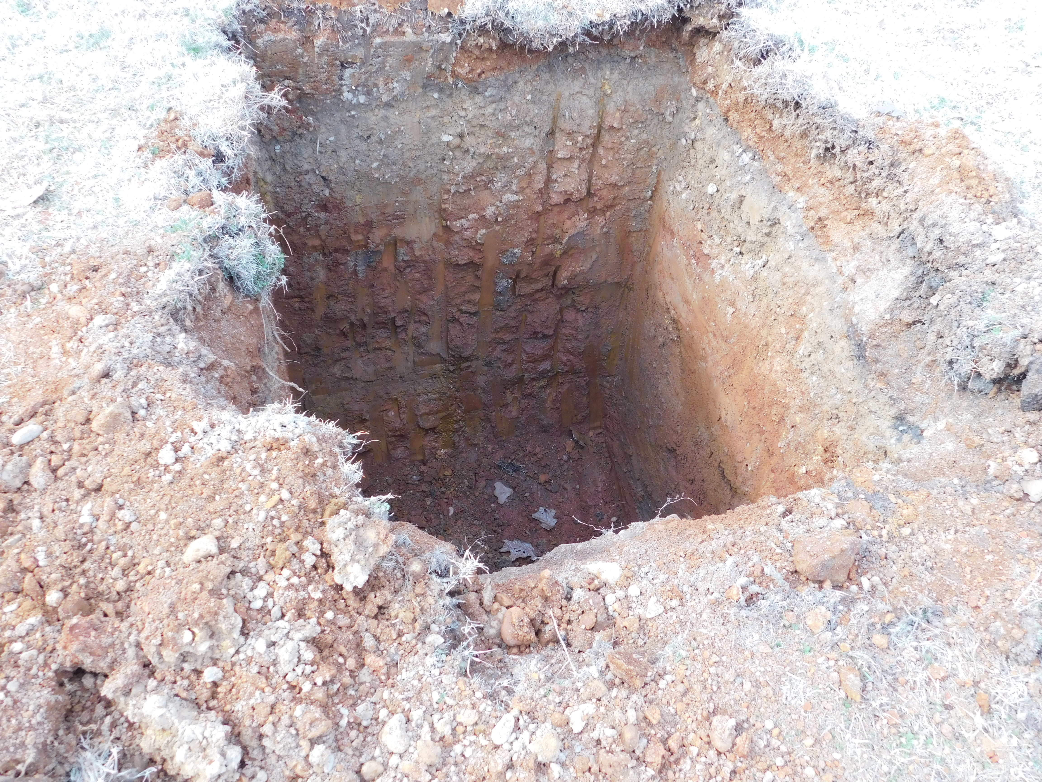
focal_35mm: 30
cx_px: 521
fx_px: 903
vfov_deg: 46.8
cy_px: 391
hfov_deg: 60.0
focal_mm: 5.3
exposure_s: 1/100
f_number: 3.2
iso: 125
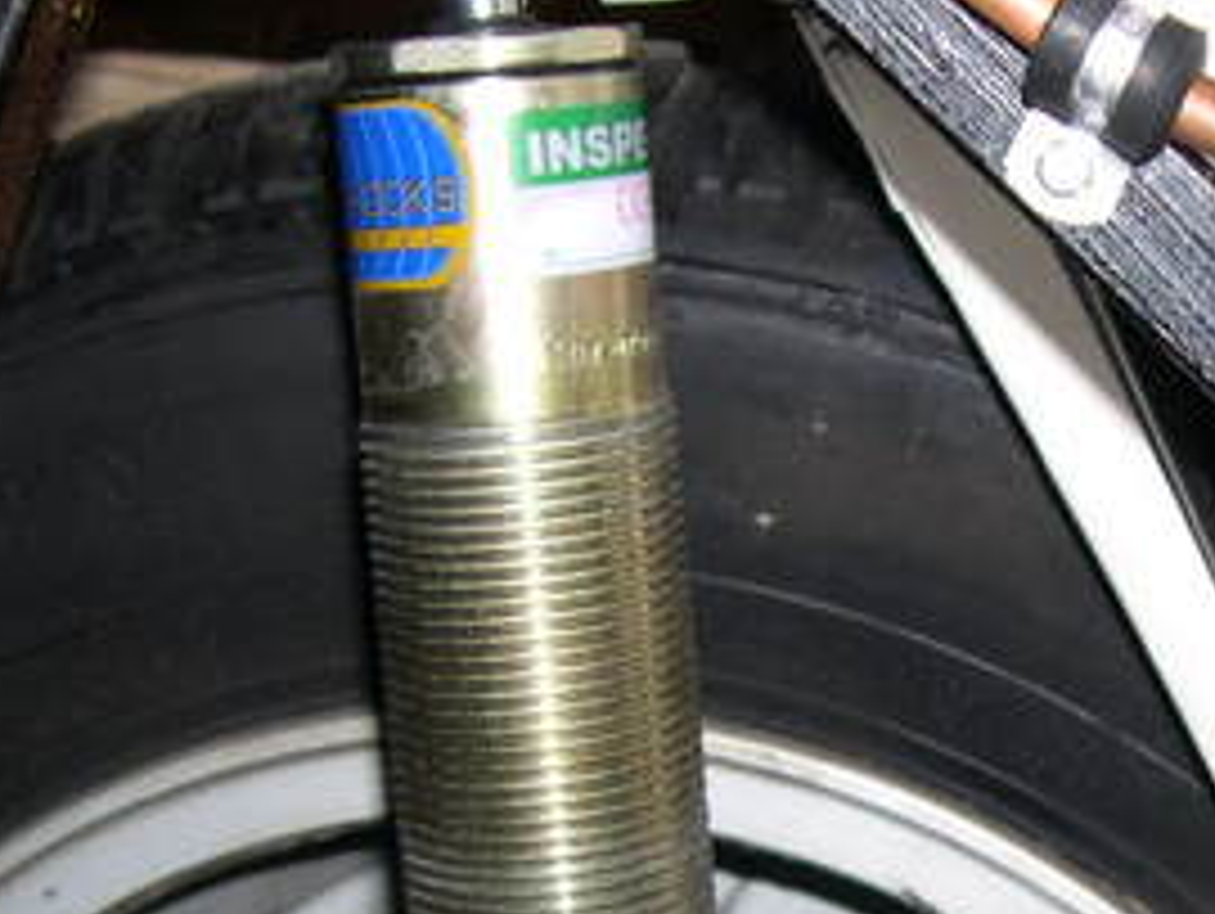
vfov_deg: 16.0
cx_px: 1008
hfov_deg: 21.4
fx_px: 3162
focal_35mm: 90
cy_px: 968
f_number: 2.8
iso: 100
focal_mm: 8
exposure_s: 1/60
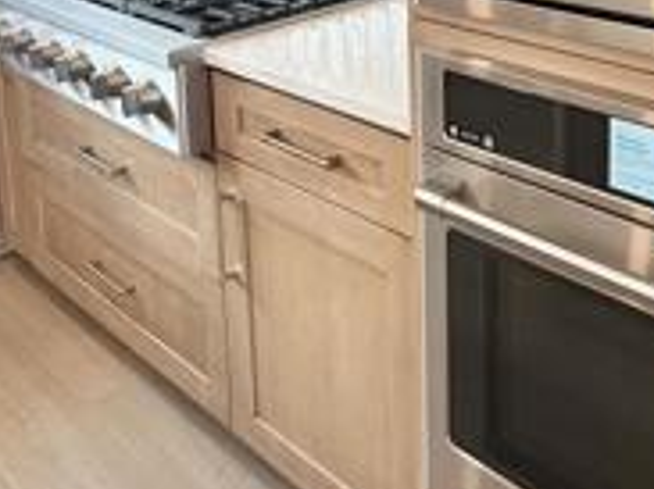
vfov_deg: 26.6
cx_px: 365
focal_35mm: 49
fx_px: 925
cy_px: -82
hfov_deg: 38.9
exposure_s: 1/120
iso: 160
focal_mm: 2.22
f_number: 2.2
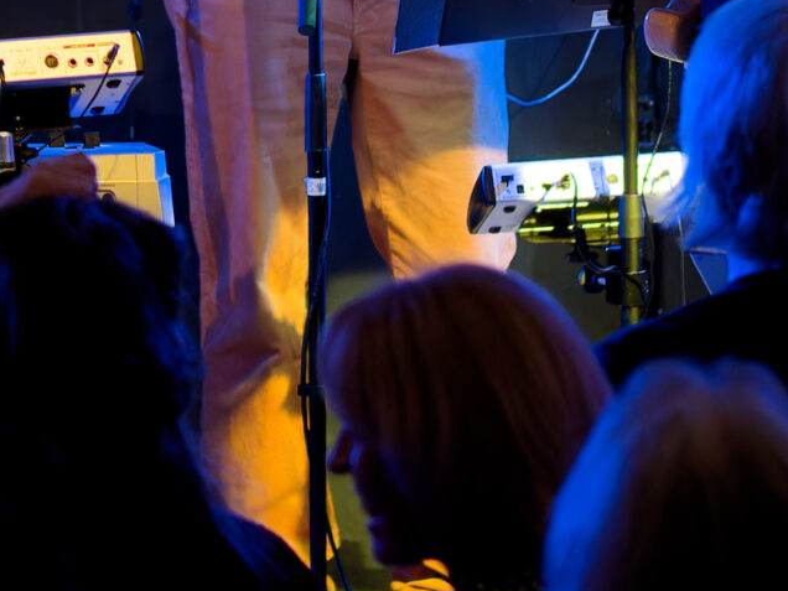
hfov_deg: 4.4
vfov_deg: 3.3
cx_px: -321
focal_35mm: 451
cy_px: -309
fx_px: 10267
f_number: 1.4
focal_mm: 56
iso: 1250
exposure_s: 1/200
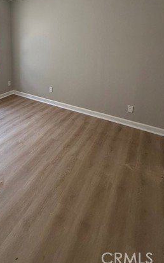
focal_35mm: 23
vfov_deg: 71.5
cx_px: 34
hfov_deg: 50.0
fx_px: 165
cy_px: 64
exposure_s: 1/99
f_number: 2.2
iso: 200
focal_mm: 2.22
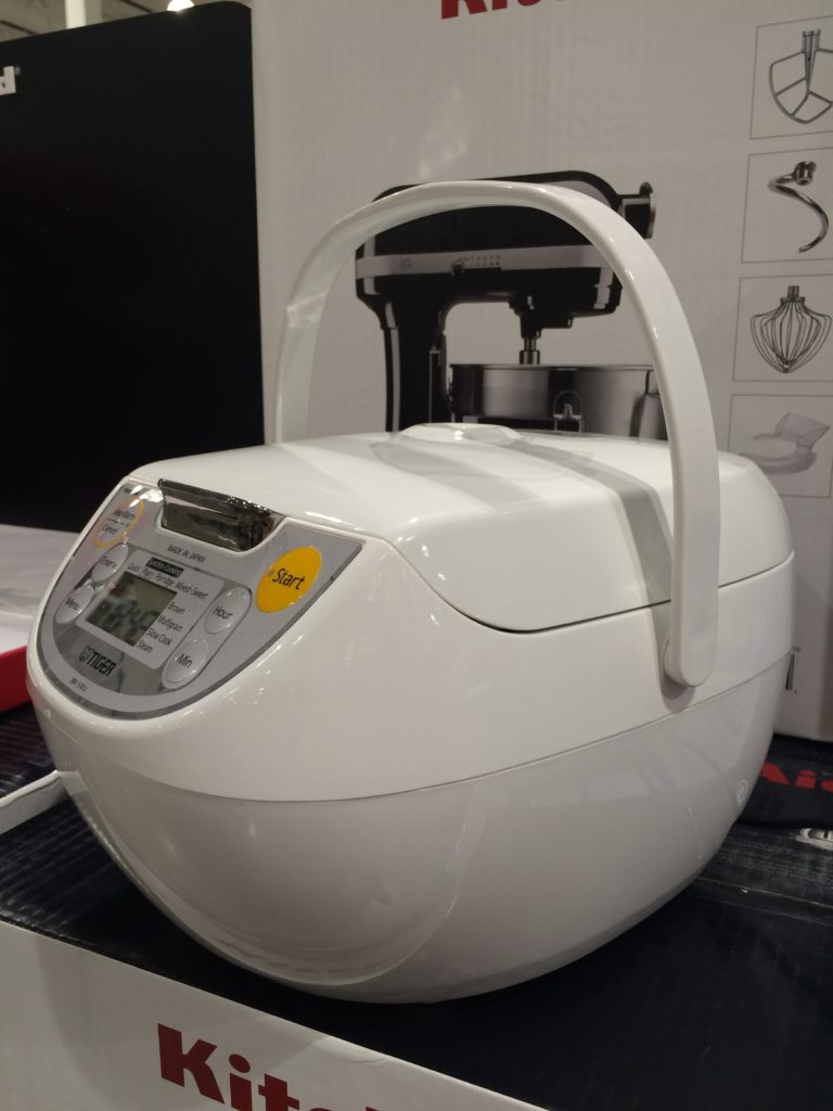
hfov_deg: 48.2
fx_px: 930
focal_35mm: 29
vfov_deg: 61.7
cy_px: 556
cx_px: 416
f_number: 2.2
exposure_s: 1/30
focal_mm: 4.15
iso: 64
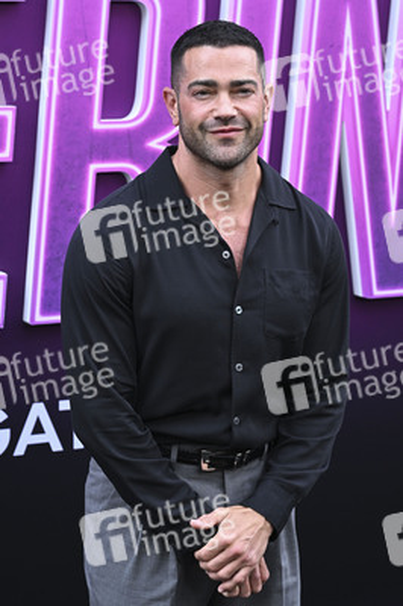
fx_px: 1261
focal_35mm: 75
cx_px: 202
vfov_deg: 27.0
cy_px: 303
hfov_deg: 18.2
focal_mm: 75
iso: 1000
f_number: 6.3
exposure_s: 1/400
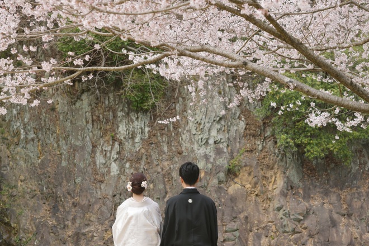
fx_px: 1056
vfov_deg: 13.3
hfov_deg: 19.8
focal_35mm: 103
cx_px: 215
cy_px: 129
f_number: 7.1
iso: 125
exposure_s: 1/250
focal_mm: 85
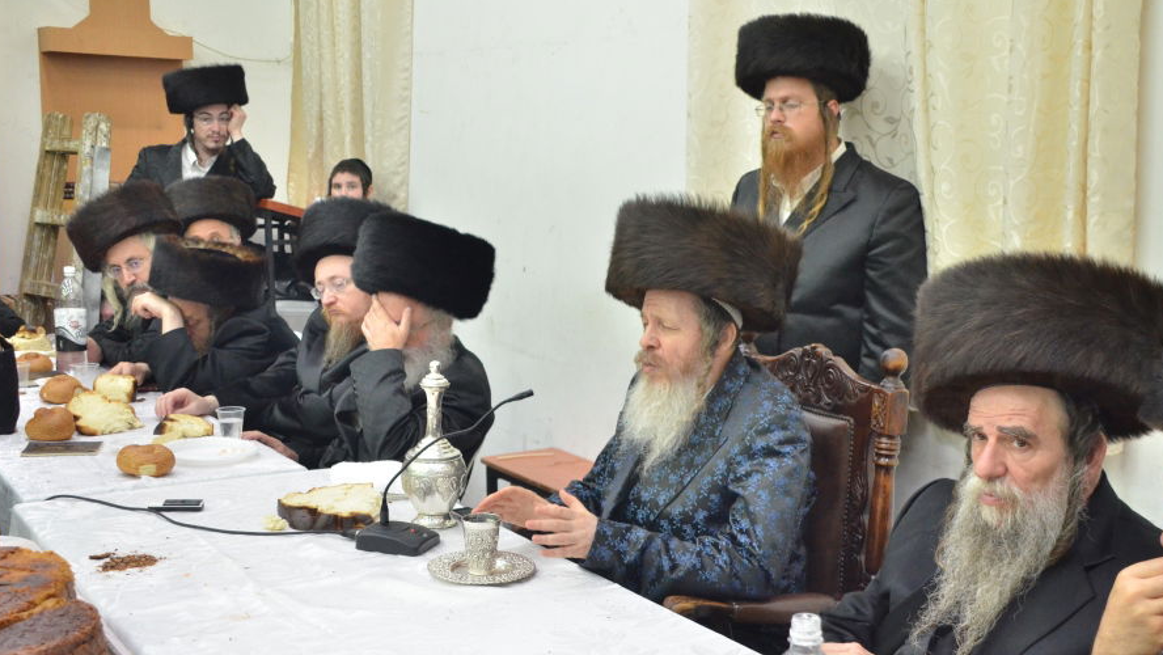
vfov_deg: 25.4
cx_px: 596
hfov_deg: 43.7
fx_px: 1450
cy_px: 376
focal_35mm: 47
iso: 2000
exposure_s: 1/200
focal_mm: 26
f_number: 4
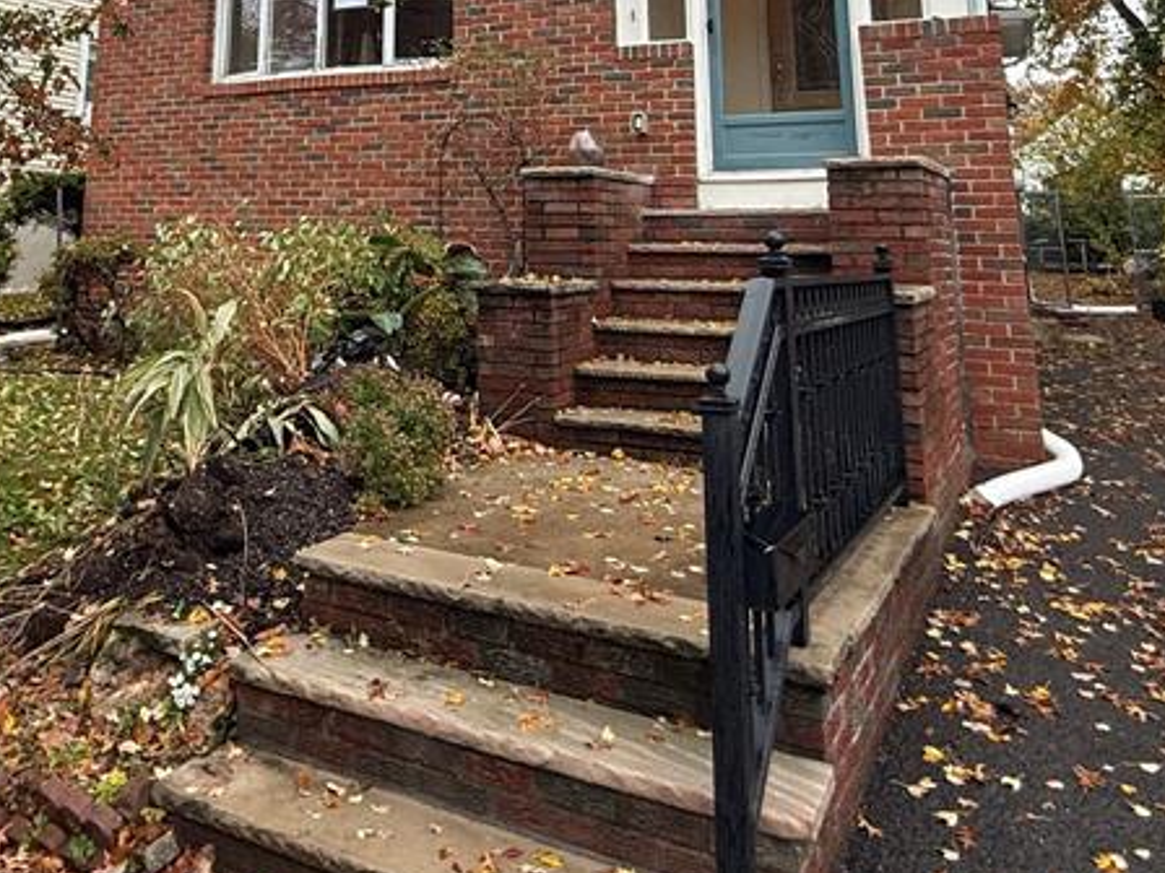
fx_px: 1077
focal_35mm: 32
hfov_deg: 55.6
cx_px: 382
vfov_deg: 39.8
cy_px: 36
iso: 125
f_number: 2.2
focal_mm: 2.22
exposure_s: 1/99
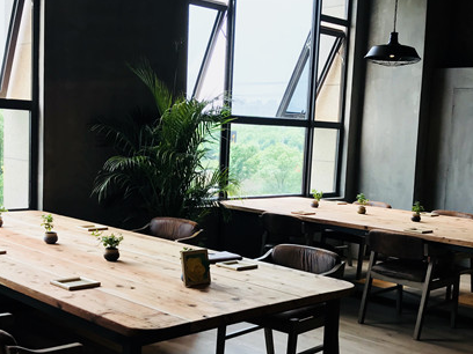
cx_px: 233
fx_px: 656
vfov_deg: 30.2
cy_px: 215
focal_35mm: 48
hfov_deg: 39.7
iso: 25
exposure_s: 1/100
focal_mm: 3.99
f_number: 1.8
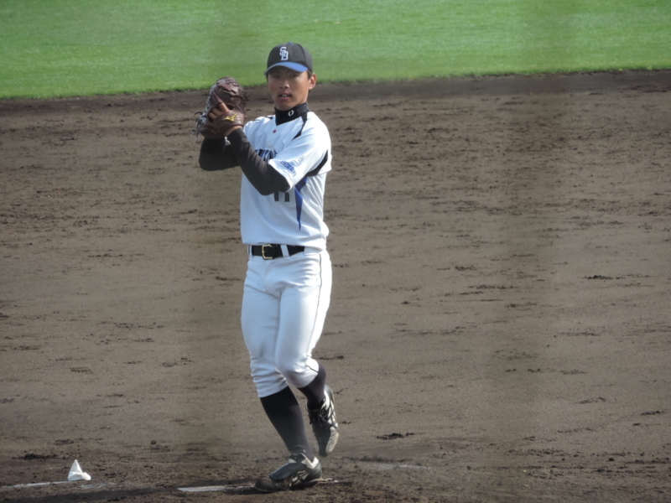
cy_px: 252
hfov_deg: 3.3
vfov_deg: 2.5
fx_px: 11630
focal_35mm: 600
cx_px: 336
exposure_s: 1/250
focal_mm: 107
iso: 110
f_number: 4.9
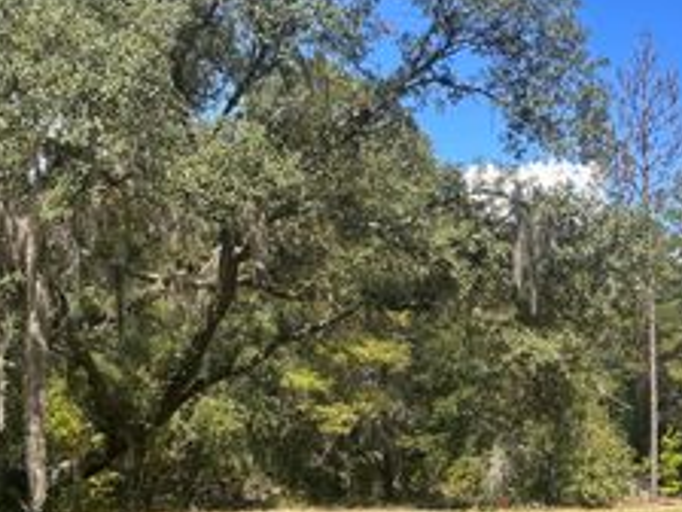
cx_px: 441
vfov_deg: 24.3
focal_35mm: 58
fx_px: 1143
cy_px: 483
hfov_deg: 33.0
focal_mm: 5.7
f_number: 1.5
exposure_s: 1/2008
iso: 50
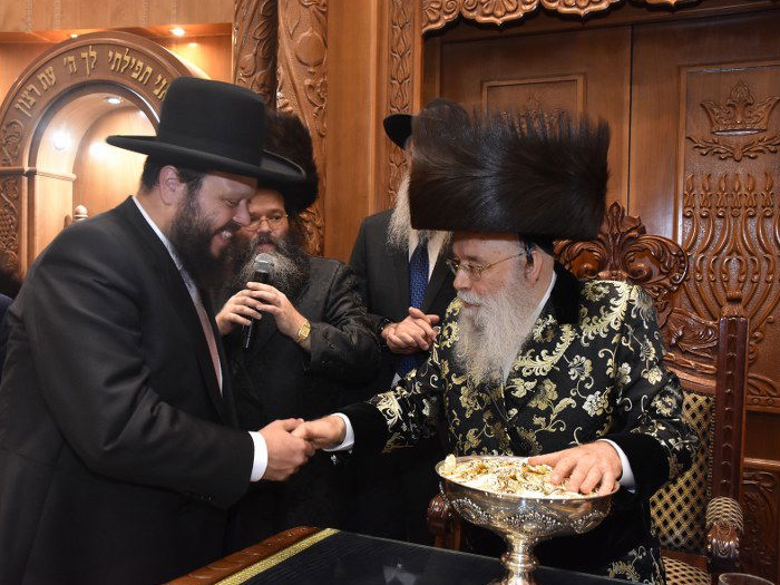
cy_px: 292
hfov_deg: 55.3
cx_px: 357
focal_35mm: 33
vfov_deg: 42.9
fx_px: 744
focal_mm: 20
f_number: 5.6
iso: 2000
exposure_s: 1/80
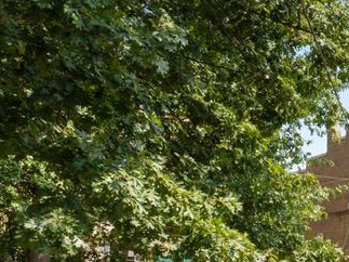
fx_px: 605
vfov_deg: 23.1
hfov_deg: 20.5
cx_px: 655
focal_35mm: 60
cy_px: 279
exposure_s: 1/60
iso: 320
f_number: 11
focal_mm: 14
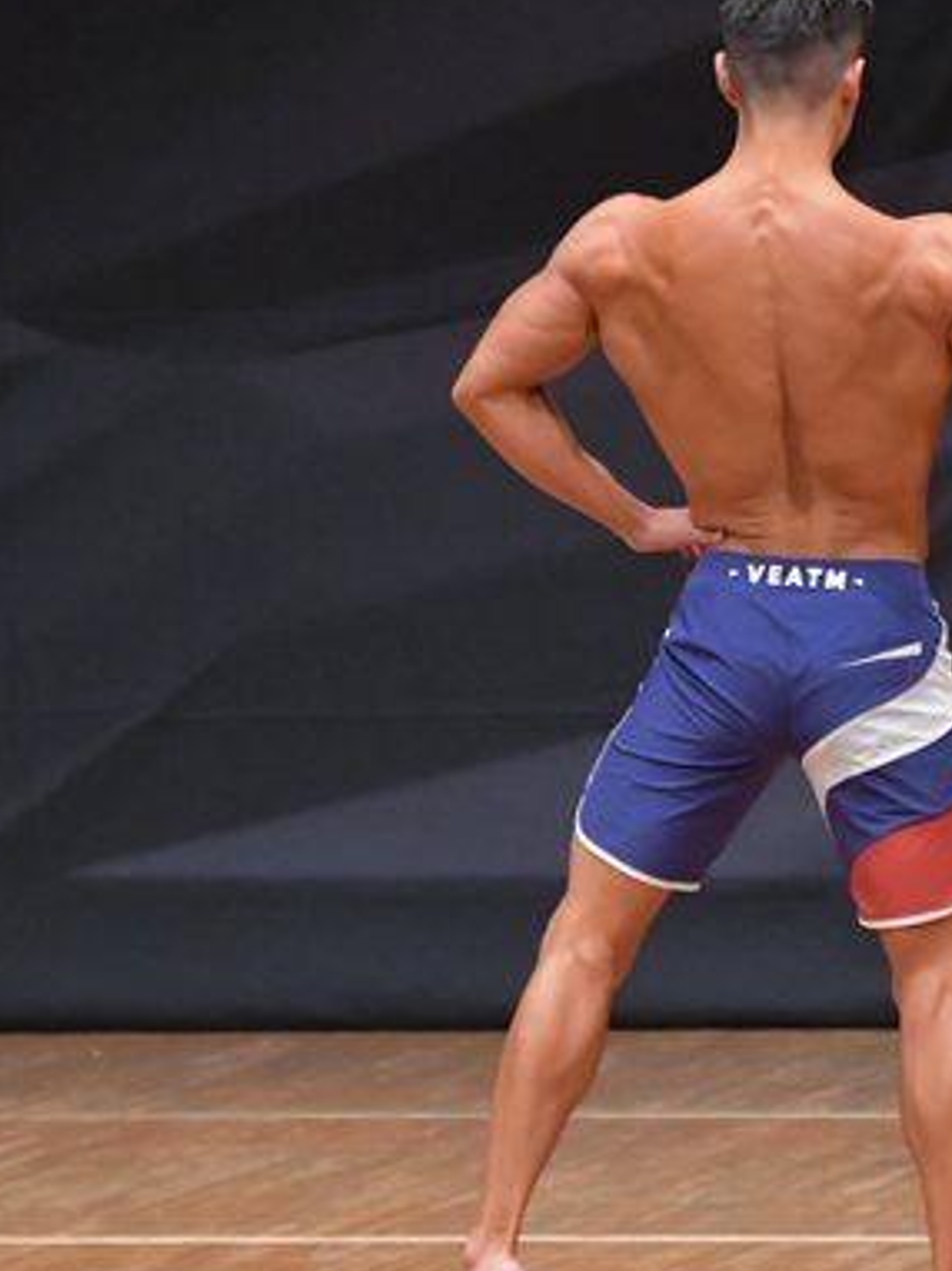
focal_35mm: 556
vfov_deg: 3.6
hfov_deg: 2.7
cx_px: 727
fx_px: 20411
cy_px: 606
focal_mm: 190
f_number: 5.6
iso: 6400
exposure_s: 1/400
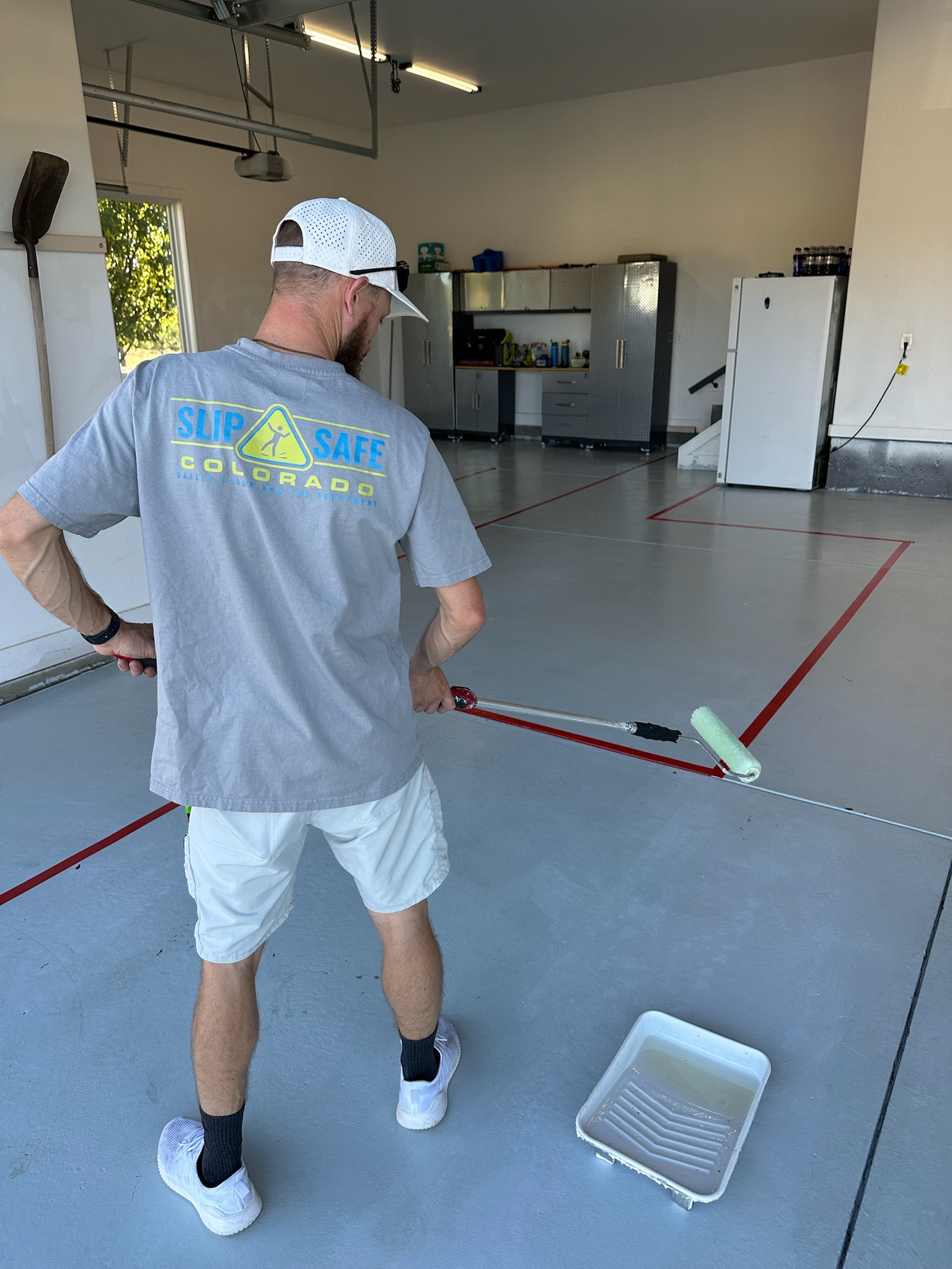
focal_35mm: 24
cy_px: 634
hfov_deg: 56.8
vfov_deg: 71.6
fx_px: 880
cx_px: 476
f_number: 1.78
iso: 80
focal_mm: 6.86
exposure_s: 1/390
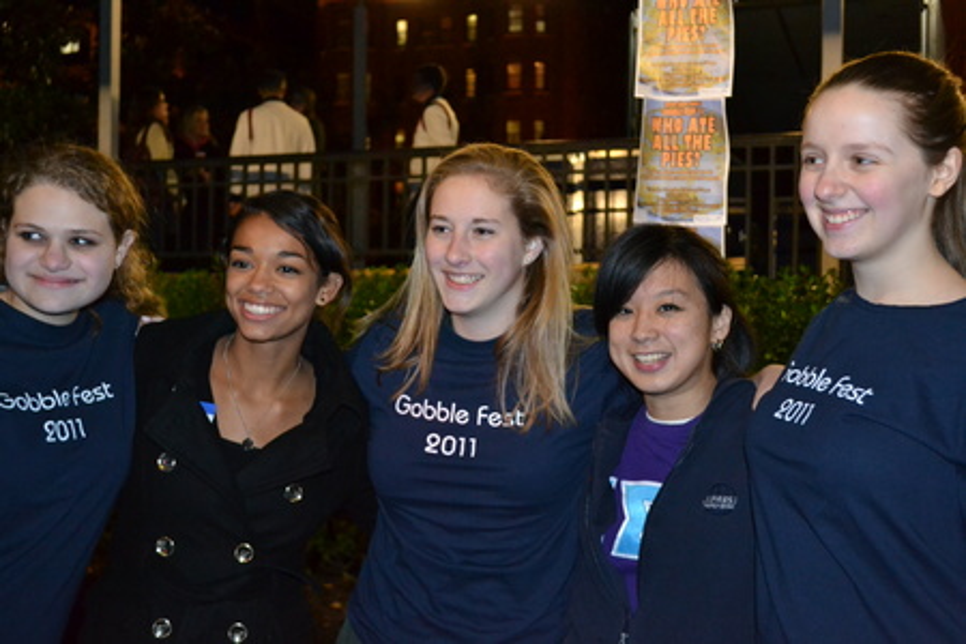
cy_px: 322
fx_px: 1127
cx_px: 483
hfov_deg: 46.4
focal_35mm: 42
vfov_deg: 31.9
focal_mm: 28
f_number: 4.5
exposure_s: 1/60
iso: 3200
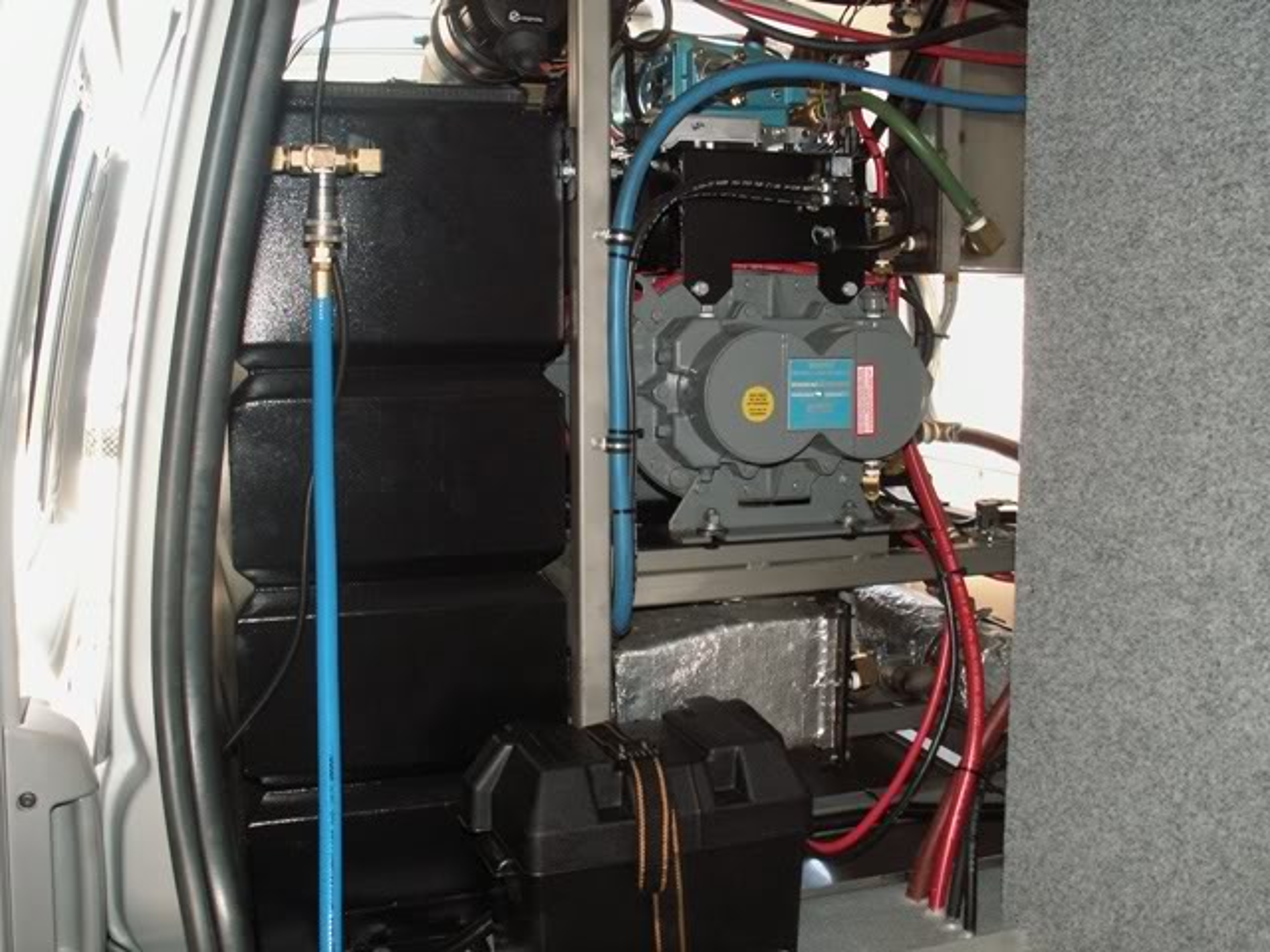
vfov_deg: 40.7
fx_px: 1284
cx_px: 635
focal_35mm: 35
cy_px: 476
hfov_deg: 52.6
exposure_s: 1/40
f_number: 2.8
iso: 160
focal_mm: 5.86
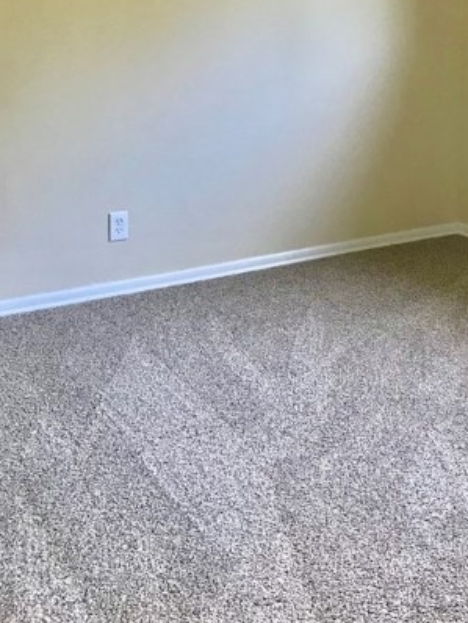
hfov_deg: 26.3
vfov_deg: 34.2
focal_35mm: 54
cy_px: 103
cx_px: 410
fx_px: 972
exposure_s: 1/20
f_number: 1.8
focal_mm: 3.99
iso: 40
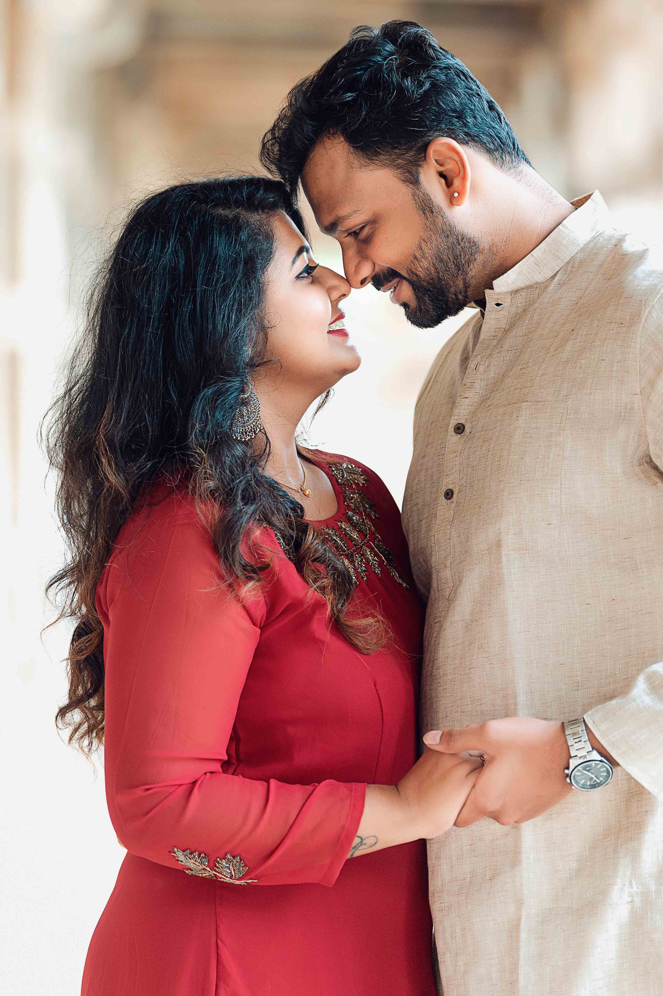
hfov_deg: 6.5
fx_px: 5864
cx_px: 435
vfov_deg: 9.7
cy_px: 298
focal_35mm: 212
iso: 400
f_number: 2.8
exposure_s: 1/160
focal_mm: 150
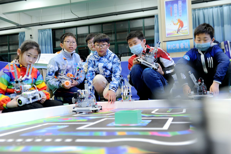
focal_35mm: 38
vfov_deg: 35.0
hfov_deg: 50.7
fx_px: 244
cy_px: 77
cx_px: 116
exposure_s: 1/60
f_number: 4
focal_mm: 38
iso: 1000
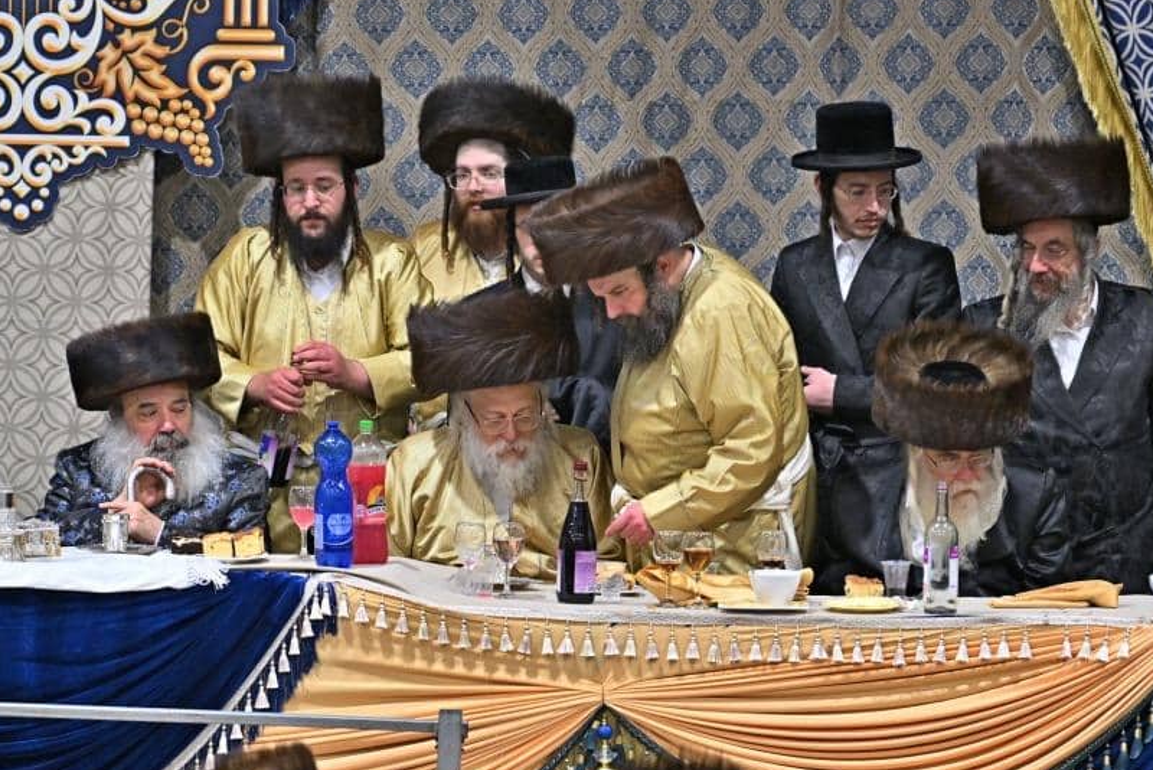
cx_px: 519
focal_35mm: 384
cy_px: 452
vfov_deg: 3.6
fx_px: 12302
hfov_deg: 5.4
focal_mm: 200
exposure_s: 1/250
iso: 640
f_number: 2.8
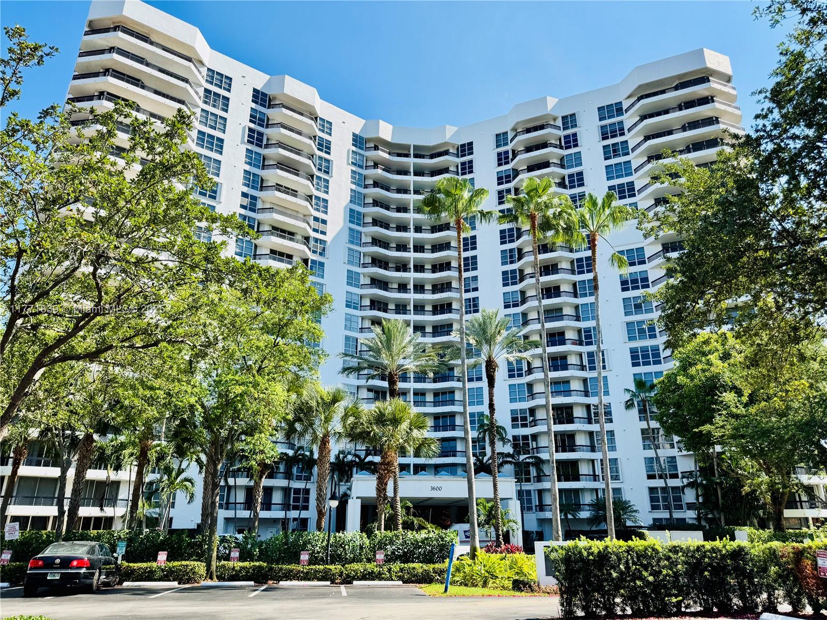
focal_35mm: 24
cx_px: 414
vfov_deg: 56.8
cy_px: 310
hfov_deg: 71.6
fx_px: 573
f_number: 1.78
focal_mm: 6.76
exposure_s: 1/2041
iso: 80
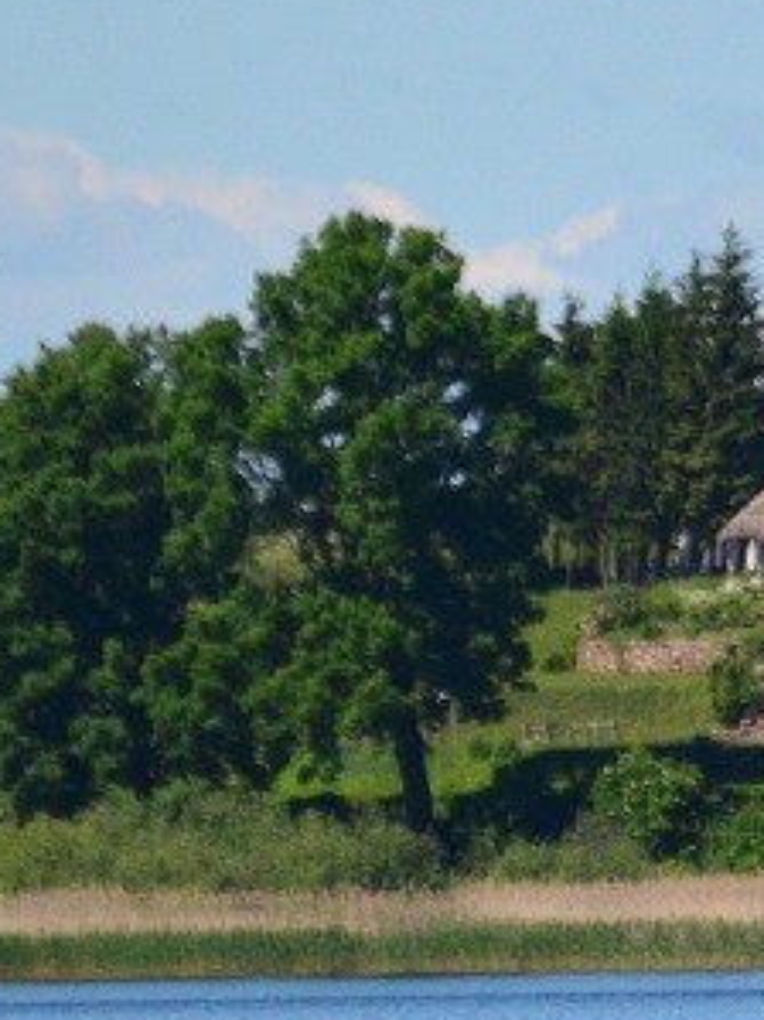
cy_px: 263
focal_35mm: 1445
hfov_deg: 1.0
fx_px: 42553
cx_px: 1197
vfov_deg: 1.4
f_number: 5.6
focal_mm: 300
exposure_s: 1/8000
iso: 1000
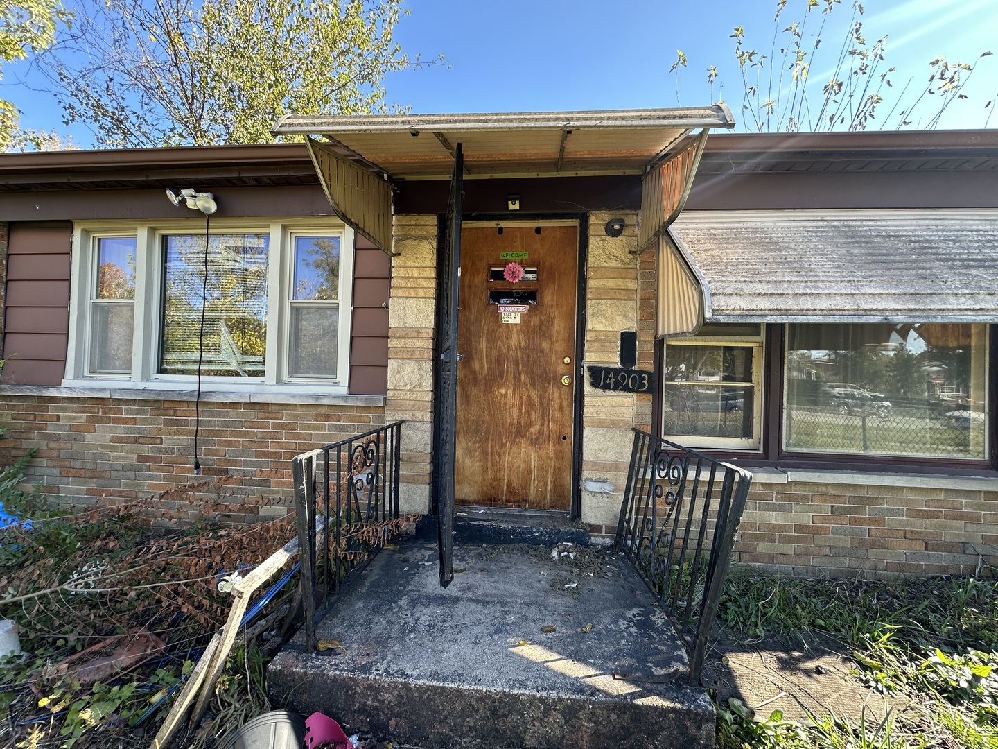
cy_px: 374
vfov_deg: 85.7
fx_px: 404
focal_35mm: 14
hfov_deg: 102.1
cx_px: 499
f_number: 2.2
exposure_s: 1/133
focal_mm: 2.22
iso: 40
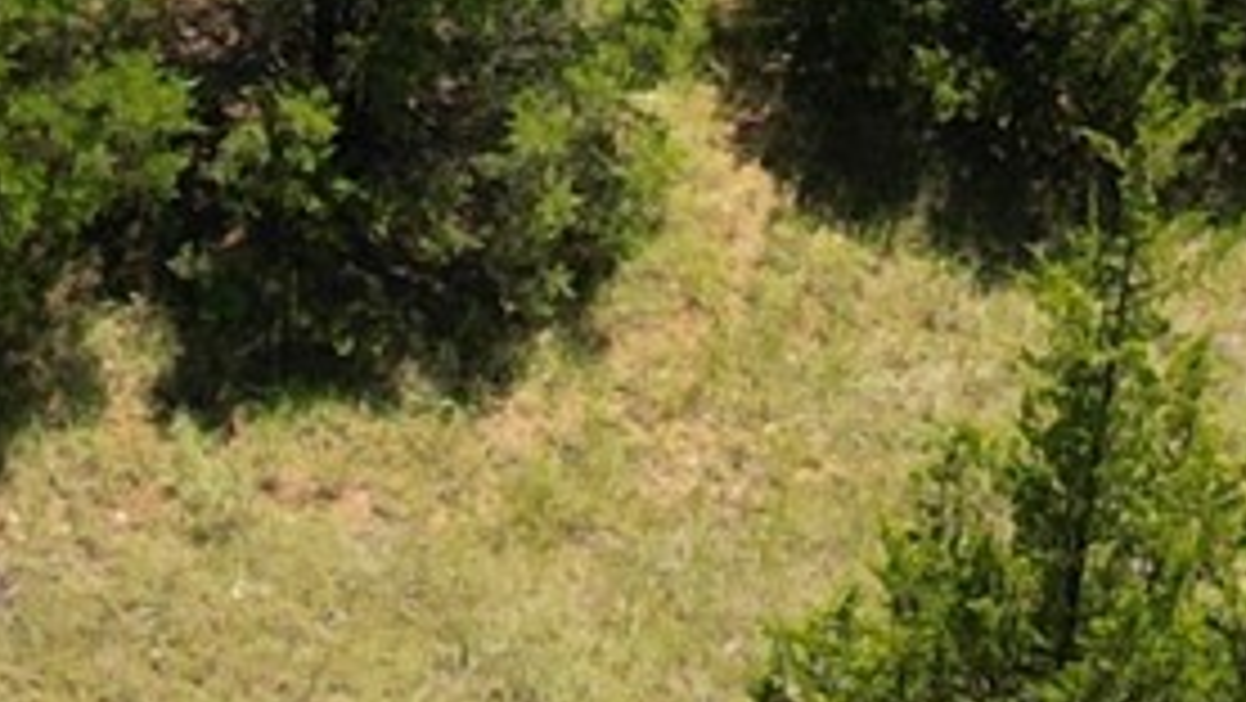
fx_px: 5982
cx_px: -531
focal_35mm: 181
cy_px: -1624
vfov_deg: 6.1
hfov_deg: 11.5
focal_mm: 6.72
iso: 140
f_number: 1.7
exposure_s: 1/1600
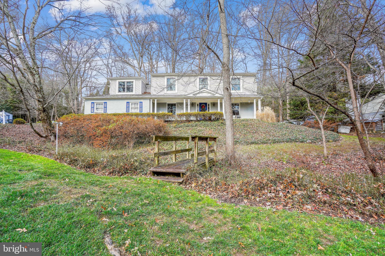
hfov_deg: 96.7
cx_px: 192
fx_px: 171
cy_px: 128
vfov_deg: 73.7
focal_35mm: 16
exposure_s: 1/60
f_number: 8
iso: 200
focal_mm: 16
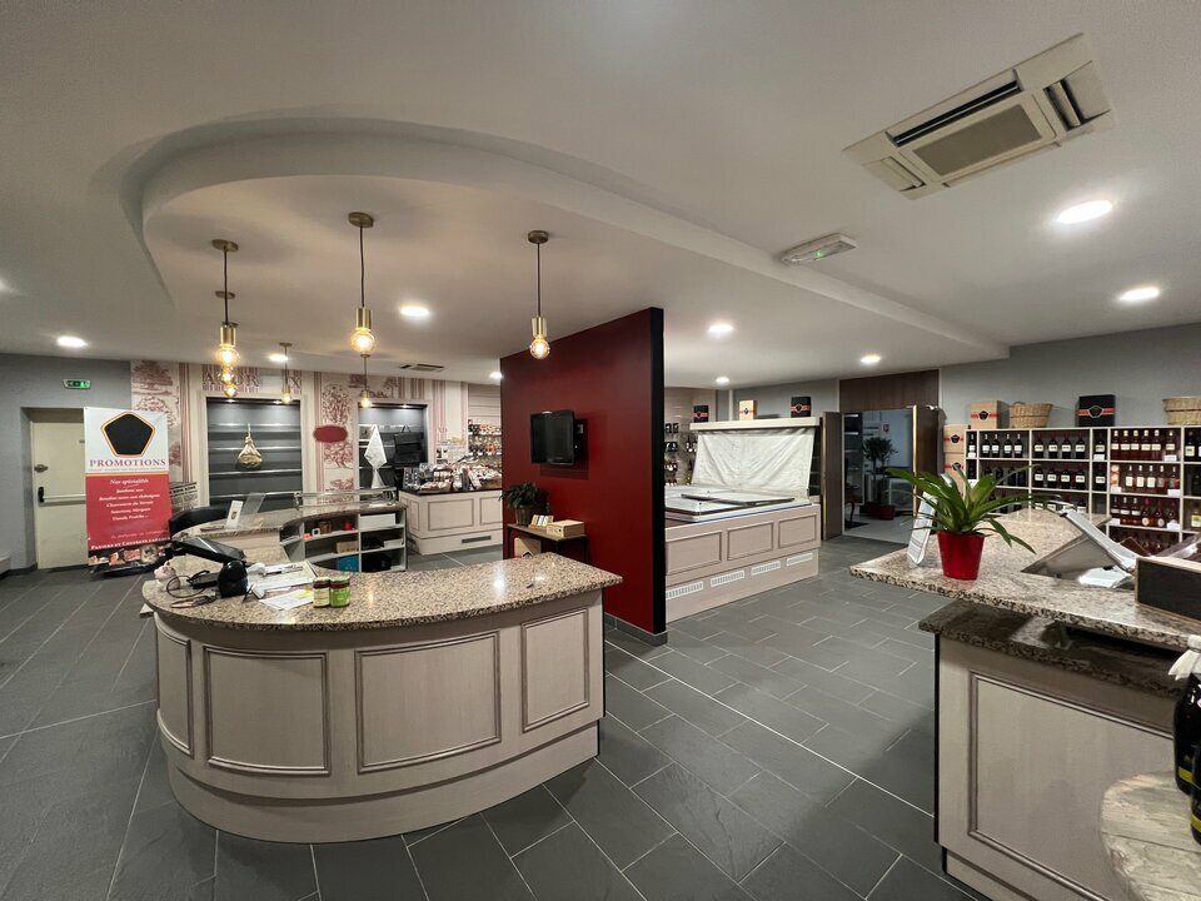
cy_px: 450
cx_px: 600
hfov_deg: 106.2
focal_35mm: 13
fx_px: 451
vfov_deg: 89.9
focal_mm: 1.57
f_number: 1.8
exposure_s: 1/50
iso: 200
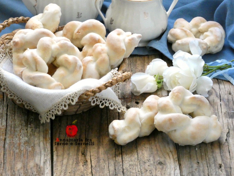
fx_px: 1278
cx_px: 117
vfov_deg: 7.9
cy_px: 88
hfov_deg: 10.5
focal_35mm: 189
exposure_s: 1/60
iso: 1600
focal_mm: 33.9
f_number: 5.6
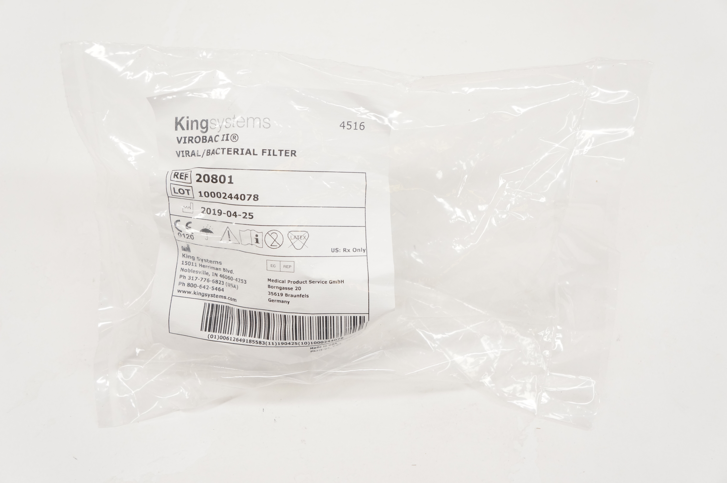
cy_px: 242
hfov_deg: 37.9
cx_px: 364
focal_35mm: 52
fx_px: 1059
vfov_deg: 25.7
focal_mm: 35
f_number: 8
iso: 800
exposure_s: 1/80
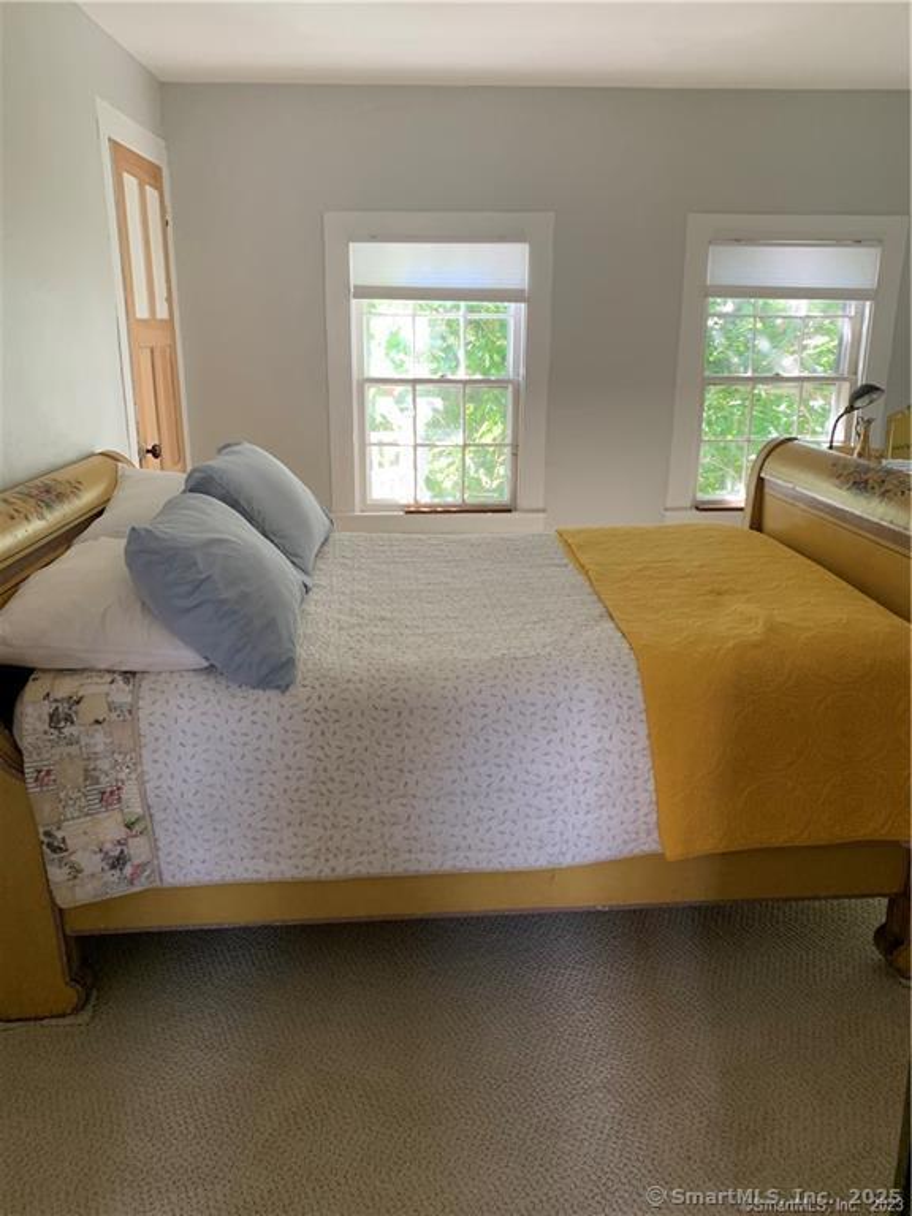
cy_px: 608
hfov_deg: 53.1
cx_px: 456
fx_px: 913
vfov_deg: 67.3
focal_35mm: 26
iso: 125
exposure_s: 1/60
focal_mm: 4.25
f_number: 1.8
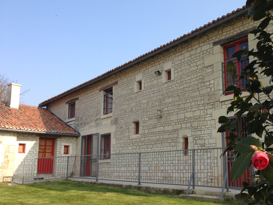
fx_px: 308
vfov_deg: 36.7
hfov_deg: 47.7
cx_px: 160
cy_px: 120
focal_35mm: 39
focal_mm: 4.13
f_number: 2.4
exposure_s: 1/874
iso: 50
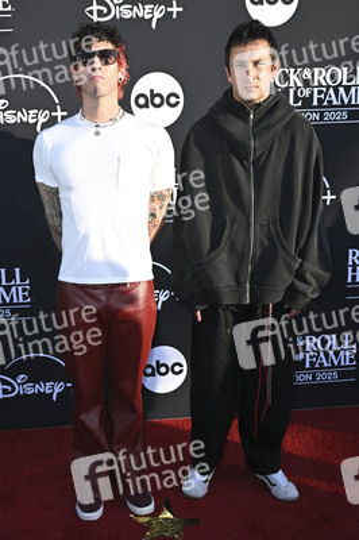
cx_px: 180
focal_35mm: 35
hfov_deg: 37.8
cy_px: 270
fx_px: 524
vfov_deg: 54.5
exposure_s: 1/320
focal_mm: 35
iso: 250
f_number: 7.1
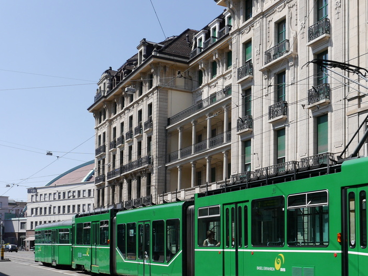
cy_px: 226
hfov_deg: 33.7
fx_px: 585
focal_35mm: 55
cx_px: 307
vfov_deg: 26.0
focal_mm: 16
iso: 160
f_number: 8
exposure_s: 1/400
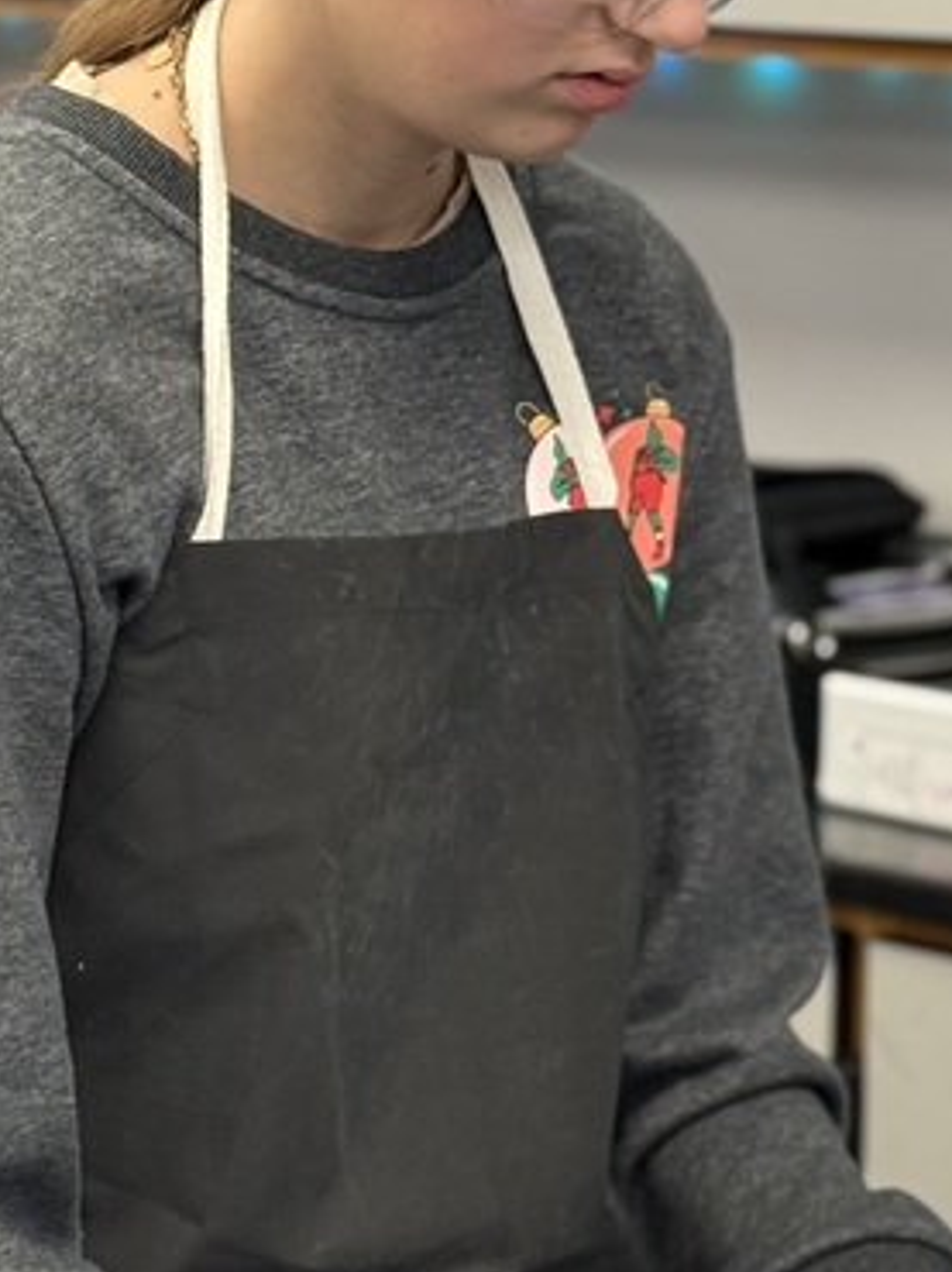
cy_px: 842
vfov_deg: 14.8
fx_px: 4883
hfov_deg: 11.1
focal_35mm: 133
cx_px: 646
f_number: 1.78
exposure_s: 1/60
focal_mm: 6.76
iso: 100
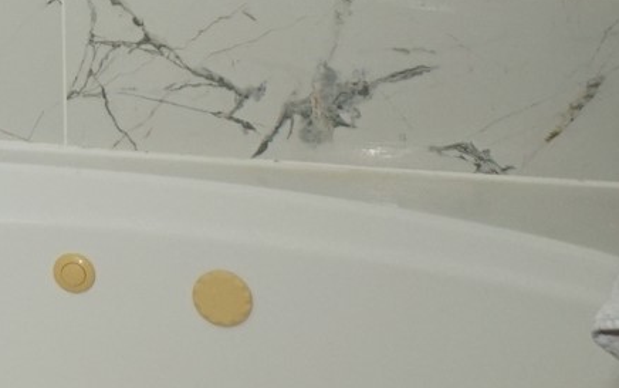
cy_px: -208
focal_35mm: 137
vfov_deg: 9.3
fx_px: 2312
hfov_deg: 12.4
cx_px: -811
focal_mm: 18
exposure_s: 1/100
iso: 800
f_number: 4.5
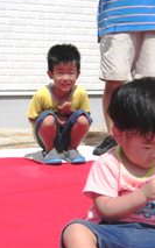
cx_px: 90
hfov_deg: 22.3
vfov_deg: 34.9
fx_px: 392
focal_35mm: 58
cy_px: 160
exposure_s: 1/250
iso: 100
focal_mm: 4.7
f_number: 7.9
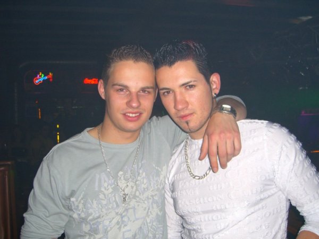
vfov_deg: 37.7
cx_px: 160
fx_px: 350
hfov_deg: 49.0
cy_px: 120
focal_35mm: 38
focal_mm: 7.9
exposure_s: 1/60
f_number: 2.8
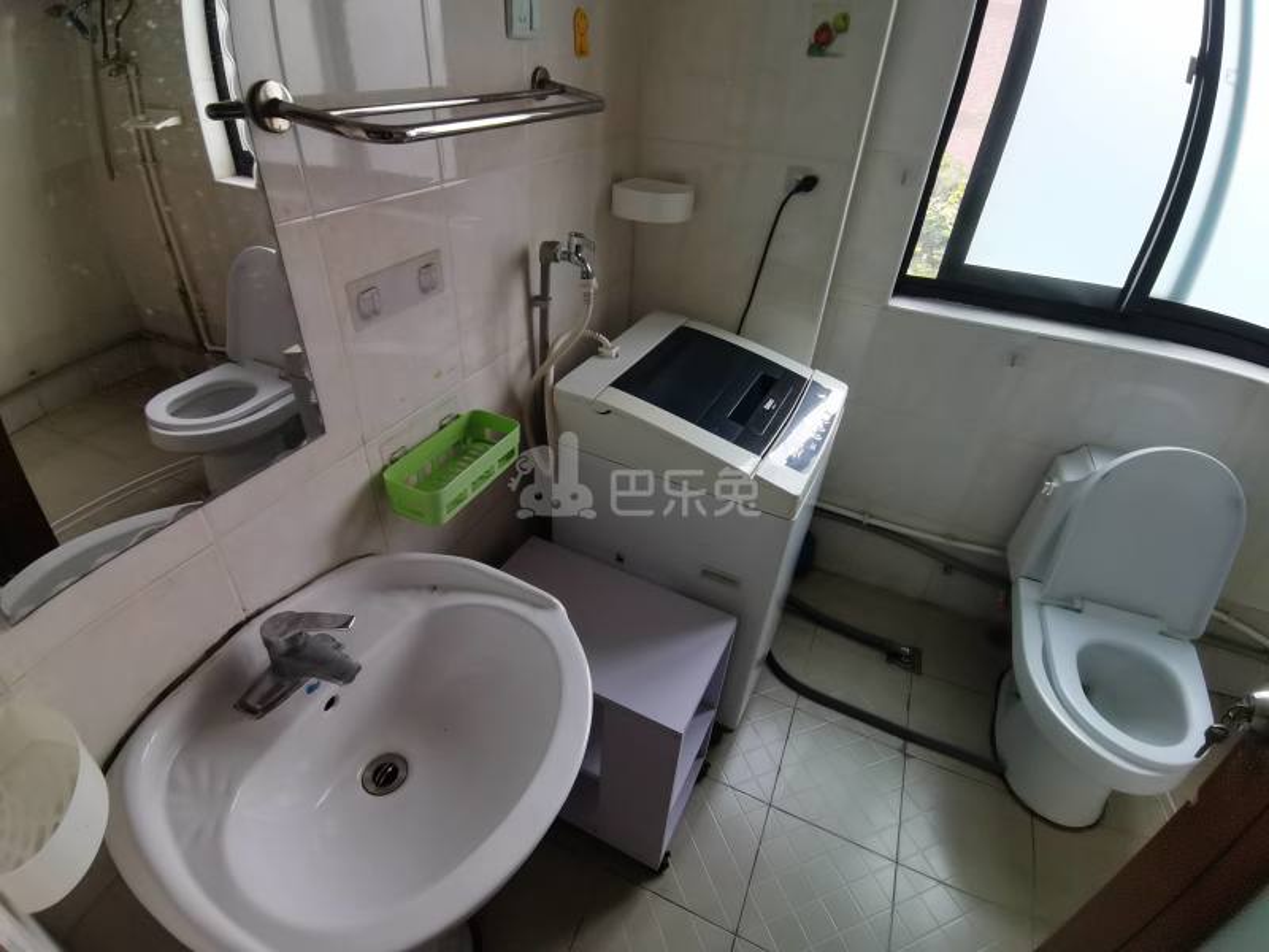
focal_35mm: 17
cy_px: 476
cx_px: 634
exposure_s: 1/50
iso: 80
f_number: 2.4
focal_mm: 1.78
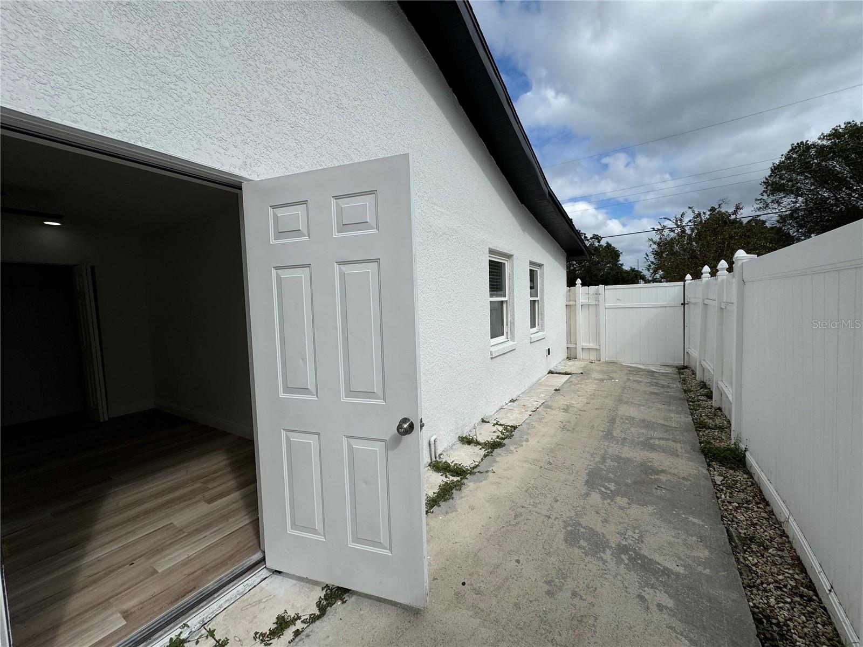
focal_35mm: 14
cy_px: 324
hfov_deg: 102.1
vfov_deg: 85.7
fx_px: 349
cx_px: 432
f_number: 2.2
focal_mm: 2.22
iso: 50
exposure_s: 1/3906
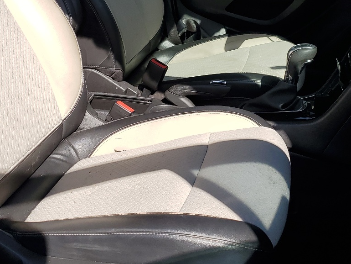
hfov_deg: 35.5
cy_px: 75
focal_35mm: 54
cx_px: 191
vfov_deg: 26.8
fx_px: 548
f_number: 1.5
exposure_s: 1/2000
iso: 50
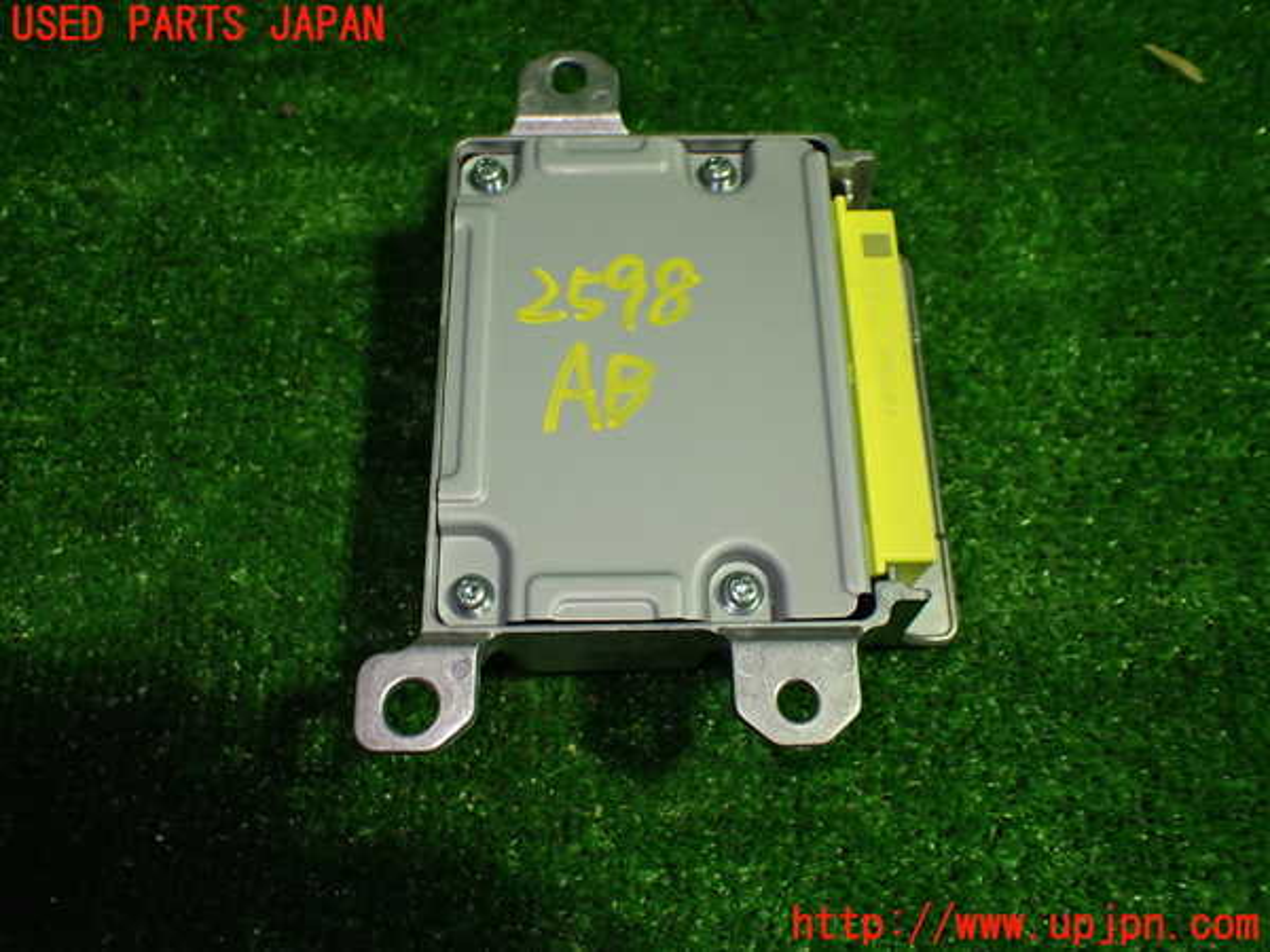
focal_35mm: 30
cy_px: 476
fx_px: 1101
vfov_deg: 46.8
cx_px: 635
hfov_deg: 60.0
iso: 320
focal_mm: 5.4
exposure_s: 1/125
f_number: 2.3
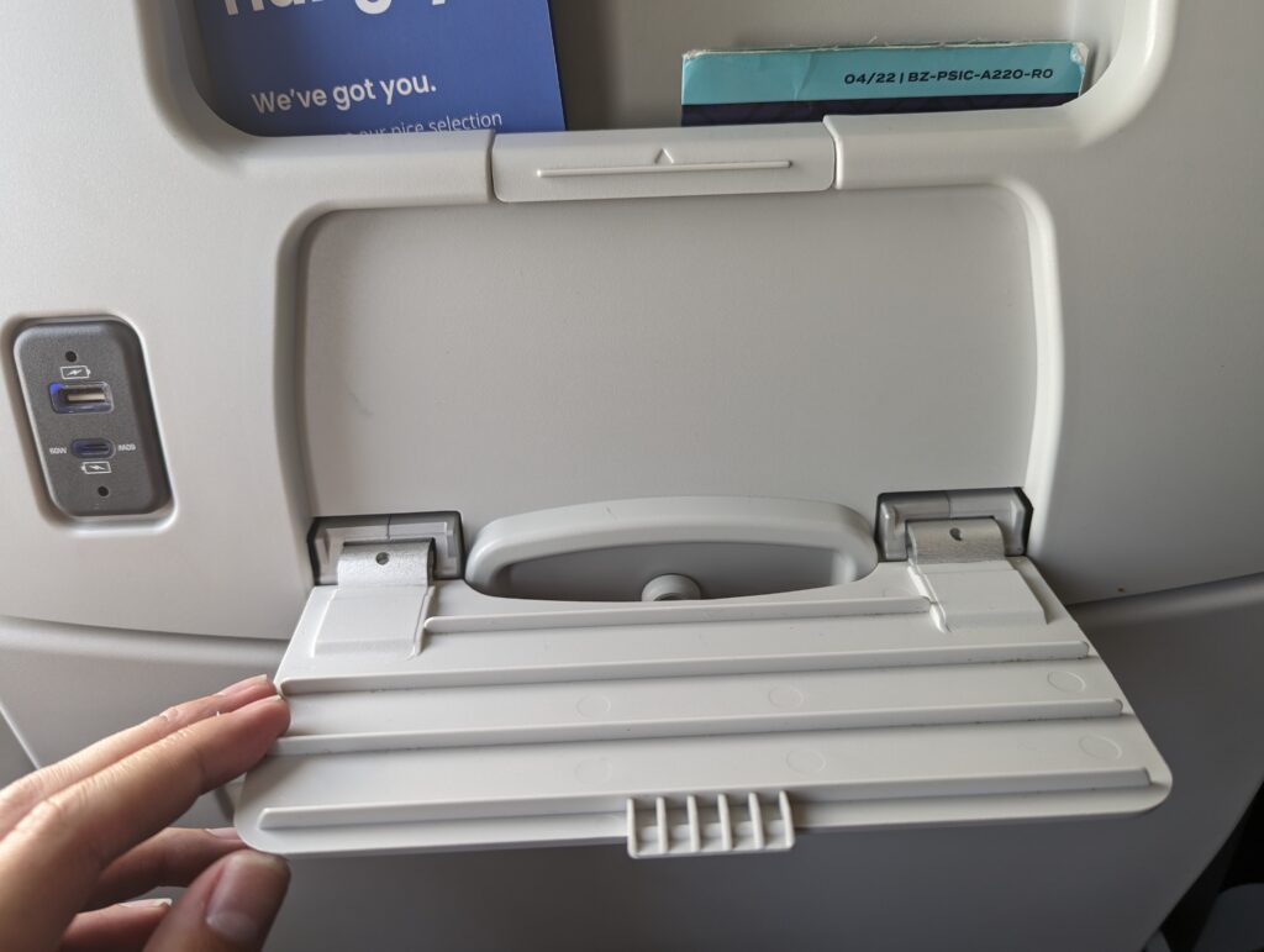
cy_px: 476
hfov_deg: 71.5
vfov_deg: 56.9
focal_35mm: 24
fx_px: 878
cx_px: 632
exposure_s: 1/85.7
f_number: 1.85
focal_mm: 6.81
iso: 48
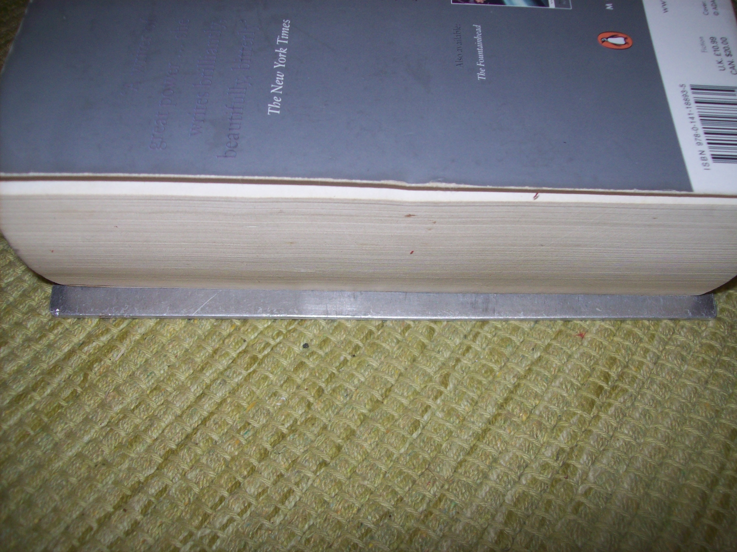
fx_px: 766
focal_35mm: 36
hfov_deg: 51.4
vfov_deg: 39.6
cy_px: 276
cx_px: 368
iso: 80
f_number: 2.7
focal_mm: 6
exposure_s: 1/64
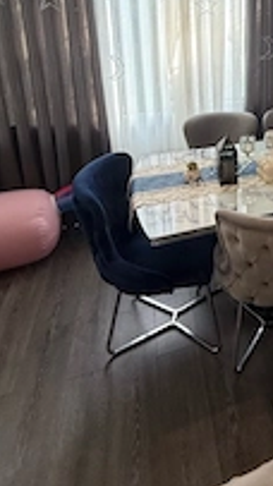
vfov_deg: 58.5
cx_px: 299
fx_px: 387
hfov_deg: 33.9
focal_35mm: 30
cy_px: 86
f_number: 2.2
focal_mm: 2.22
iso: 160
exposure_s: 1/100
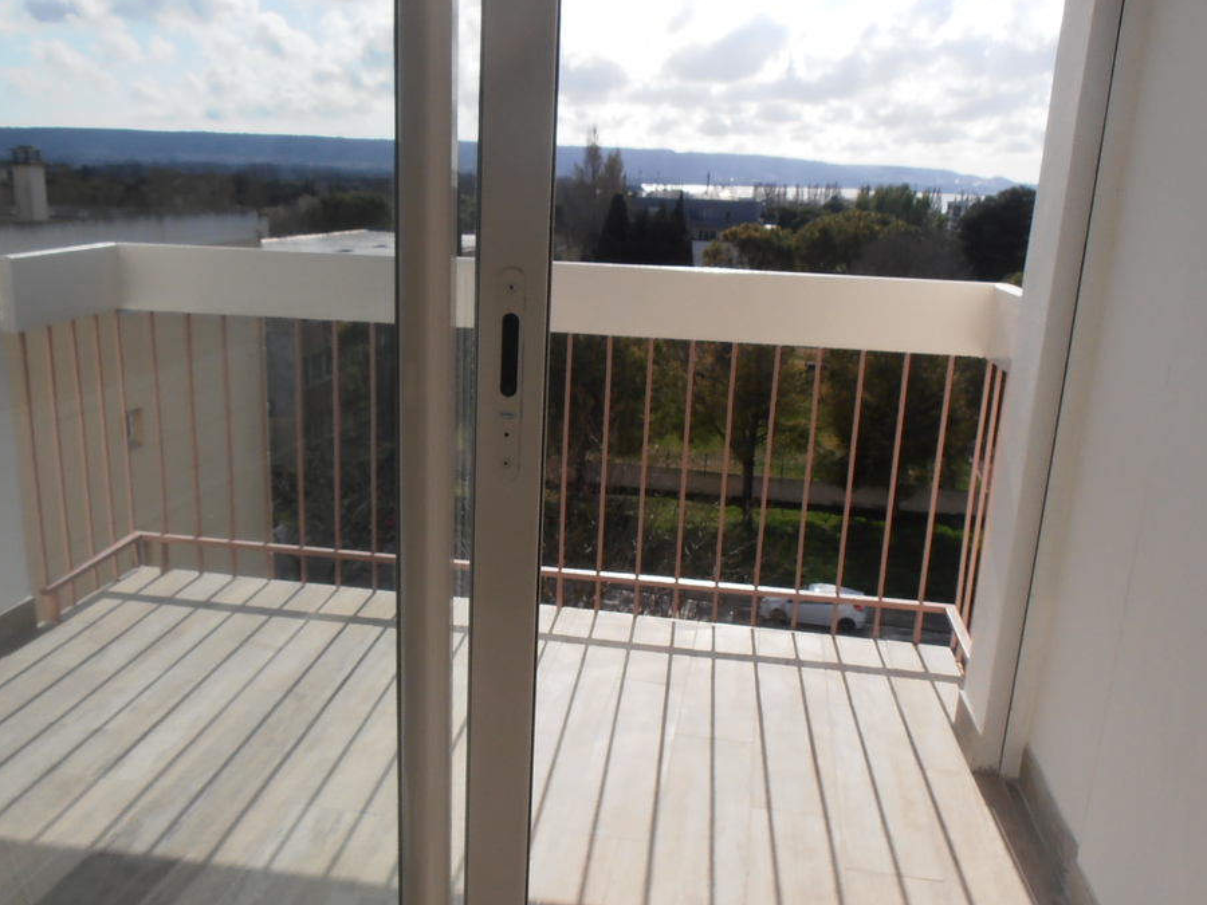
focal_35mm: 32
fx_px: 1116
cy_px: 501
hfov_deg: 56.7
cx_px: 535
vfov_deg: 44.1
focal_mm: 4.2
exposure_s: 1/400
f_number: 7.9
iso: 80
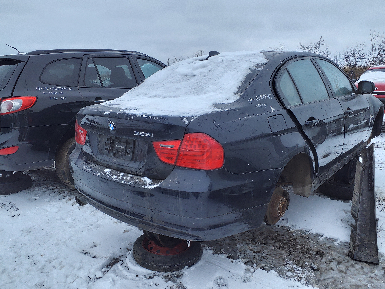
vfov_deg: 53.1
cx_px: 192
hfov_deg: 67.3
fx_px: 289
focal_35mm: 26
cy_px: 144
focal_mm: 3.58
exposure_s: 1/251
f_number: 1.9
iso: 40
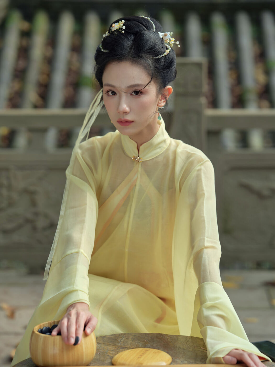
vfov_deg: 22.5
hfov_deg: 17.0
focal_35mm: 87
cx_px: 138
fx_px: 922
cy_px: 184
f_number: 3.6
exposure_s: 1/320
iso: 200
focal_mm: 110
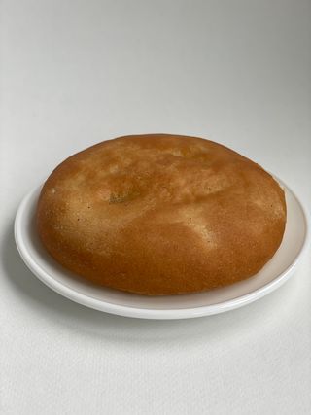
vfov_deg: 36.8
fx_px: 623
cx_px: 156
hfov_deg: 28.0
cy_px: 208
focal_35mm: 52
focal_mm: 6
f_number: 2
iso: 25
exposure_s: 1/126
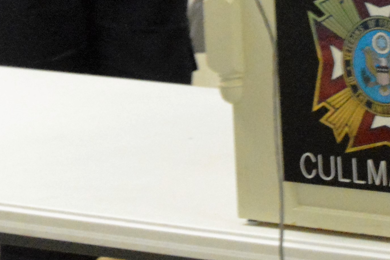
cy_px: -269
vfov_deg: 3.8
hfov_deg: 5.7
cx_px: -74
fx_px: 3877
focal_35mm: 358
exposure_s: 1/100
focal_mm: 55
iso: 6400
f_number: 5.6
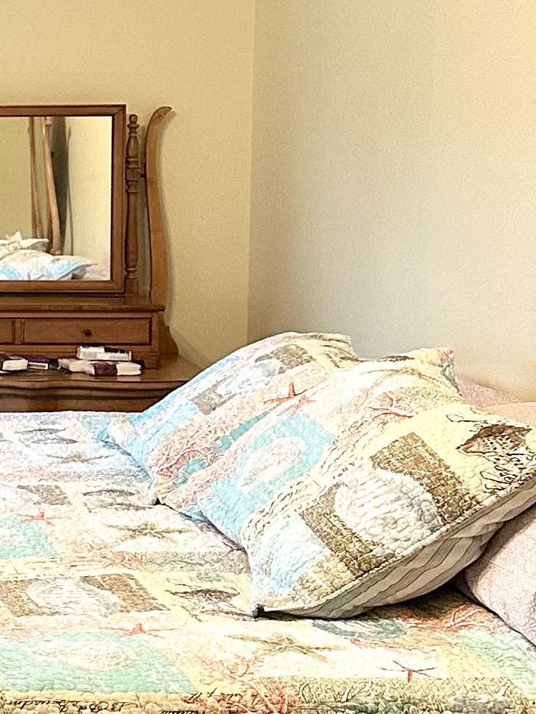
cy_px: 235
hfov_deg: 13.1
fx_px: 2065
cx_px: -473
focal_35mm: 100
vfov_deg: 19.6
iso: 250
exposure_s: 1/60
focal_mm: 6.86
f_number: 1.78
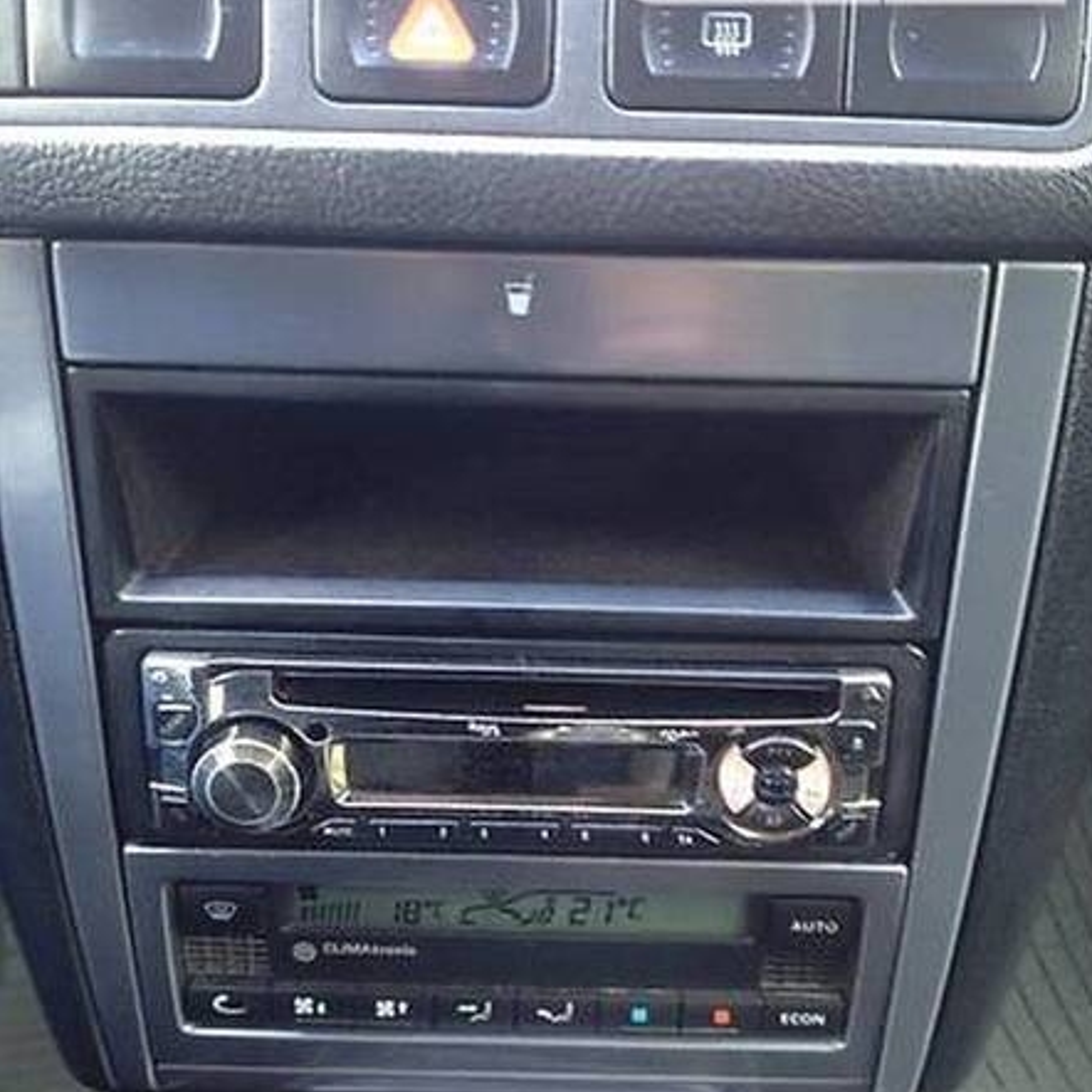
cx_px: 553
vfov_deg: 40.0
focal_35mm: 42
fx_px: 1499
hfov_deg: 40.0
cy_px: 581
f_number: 2.4
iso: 160
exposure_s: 1/20
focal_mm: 4.3
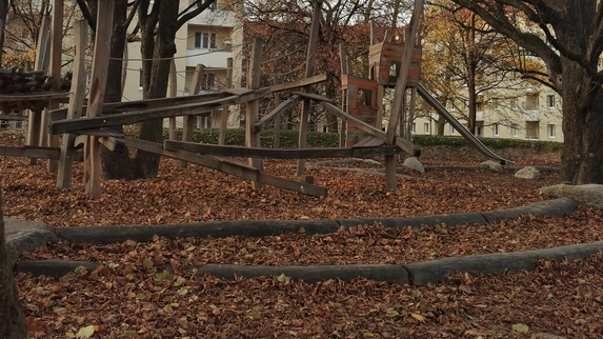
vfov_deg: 21.5
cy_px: 4
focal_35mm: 54
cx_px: 302
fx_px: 863
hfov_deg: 38.5
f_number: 1.6
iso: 50
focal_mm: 5.56
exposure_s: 1/474
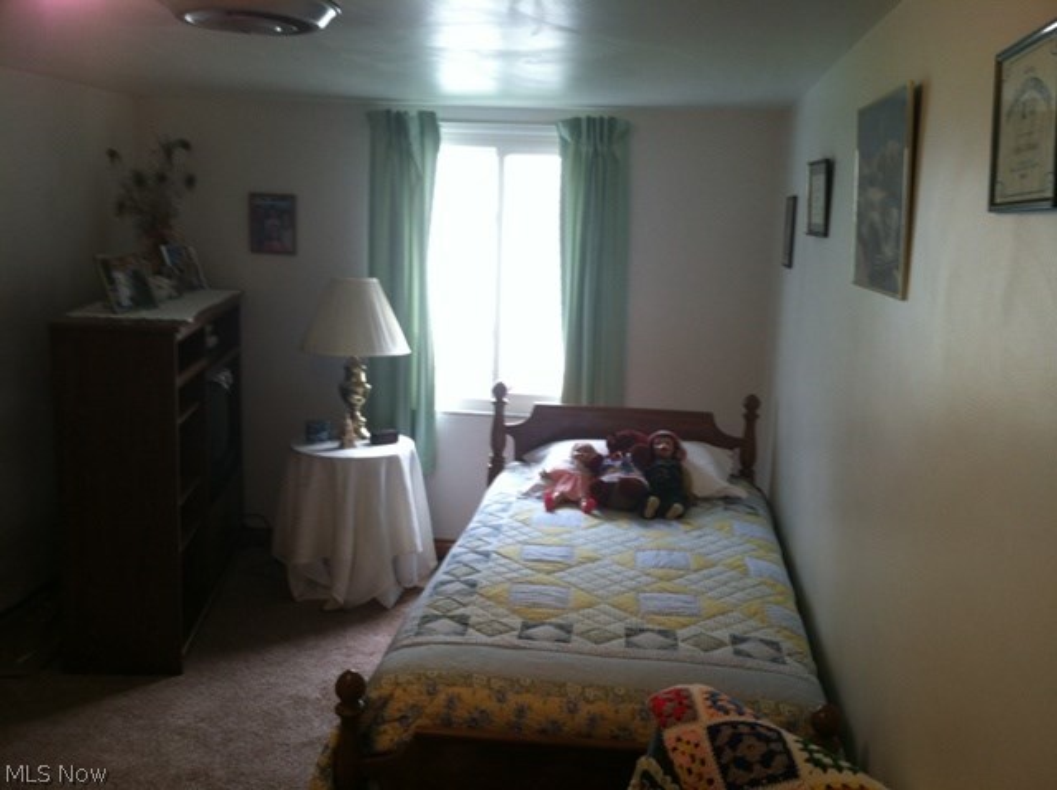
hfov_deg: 52.7
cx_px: 528
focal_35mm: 35
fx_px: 1067
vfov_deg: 40.6
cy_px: 395
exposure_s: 1/15
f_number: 2.8
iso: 100
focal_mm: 3.85
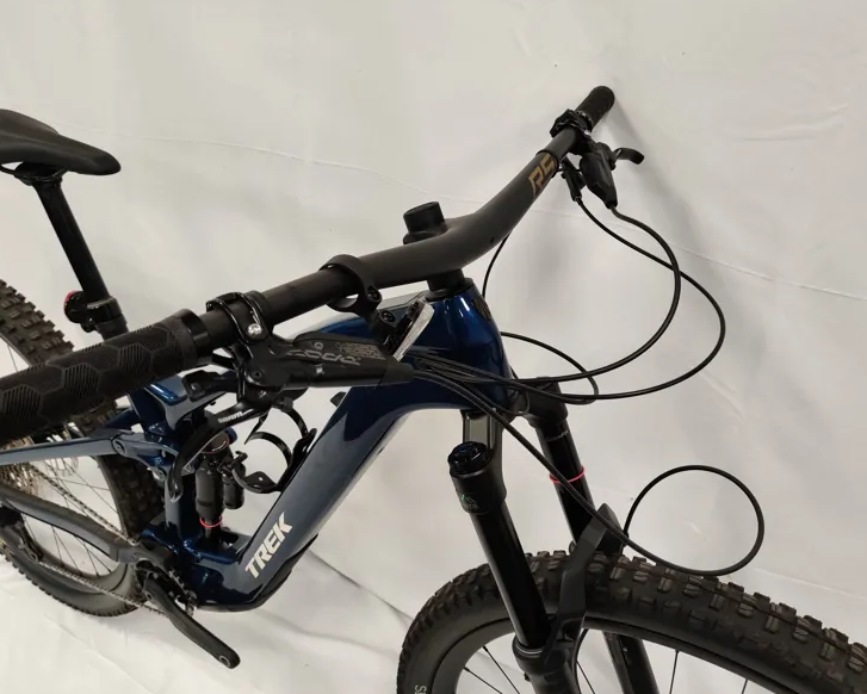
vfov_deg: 50.0
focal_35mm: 29
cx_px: 435
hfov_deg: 60.4
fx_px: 744
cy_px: 342
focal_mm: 4.75
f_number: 1.65
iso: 640
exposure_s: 1/50
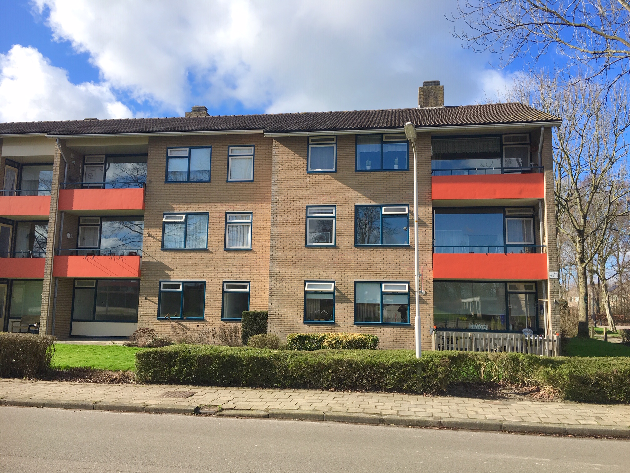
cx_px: 315
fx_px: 528
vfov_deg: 48.2
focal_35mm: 29
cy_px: 236
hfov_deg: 61.7
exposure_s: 1/1183
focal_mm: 4.15
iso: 25
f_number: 2.2
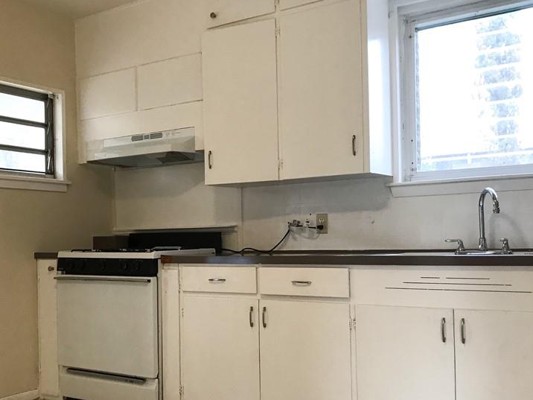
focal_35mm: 40
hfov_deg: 46.8
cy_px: 236
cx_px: 250
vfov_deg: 35.9
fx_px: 616
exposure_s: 1/40
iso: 32
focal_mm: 3.99
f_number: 1.8
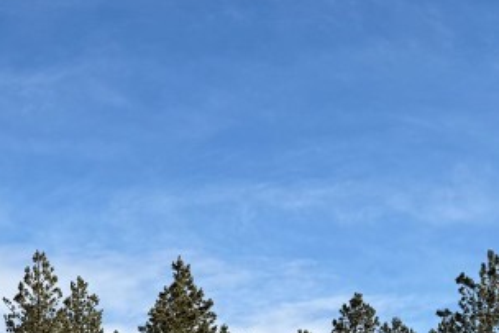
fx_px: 1165
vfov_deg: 15.3
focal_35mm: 84
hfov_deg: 23.2
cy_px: 458
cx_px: -5
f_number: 1.78
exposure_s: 1/4167
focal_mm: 6.76
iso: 80
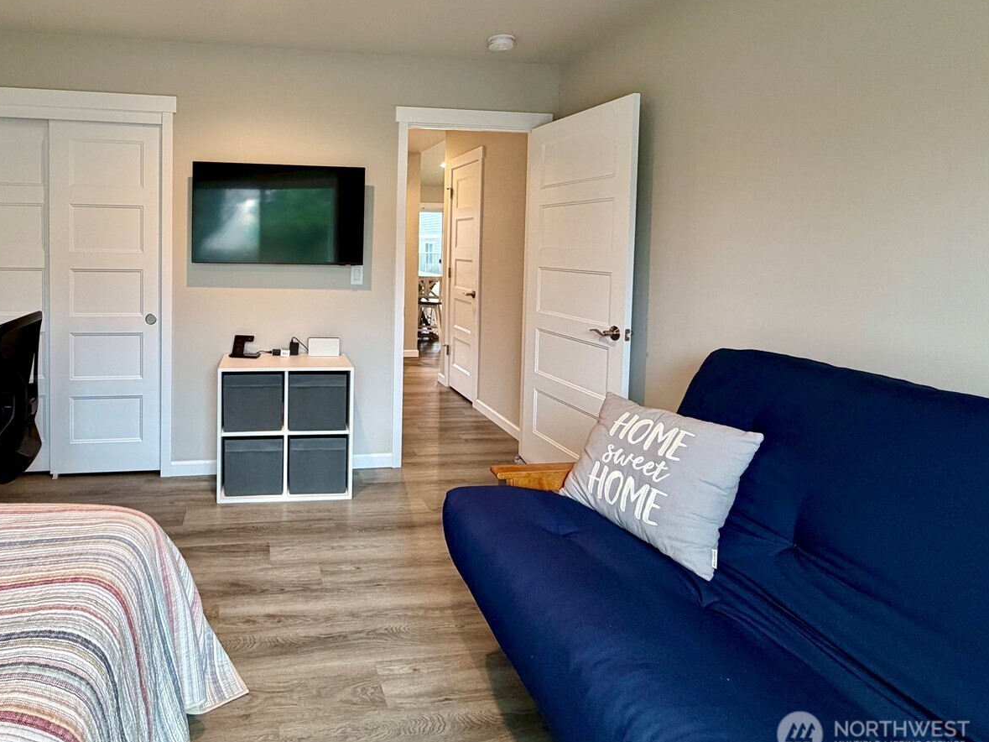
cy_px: 264
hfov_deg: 81.6
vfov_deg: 67.3
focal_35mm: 19
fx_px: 543
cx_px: 324
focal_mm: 2.22
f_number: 2.2
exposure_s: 1/60
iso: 250
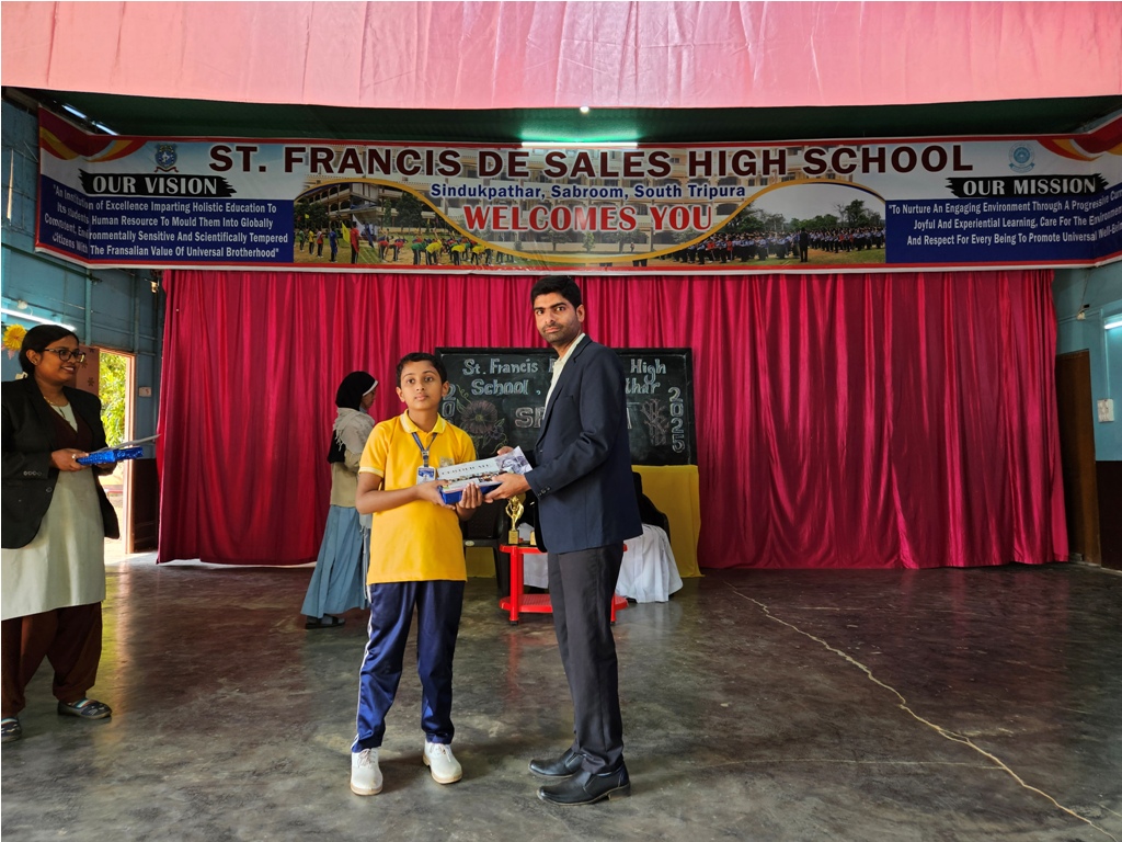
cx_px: 561
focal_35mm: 23
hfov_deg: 73.9
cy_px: 421
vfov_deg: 58.9
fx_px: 745
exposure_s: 1/100
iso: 40
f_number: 1.8
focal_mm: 5.4
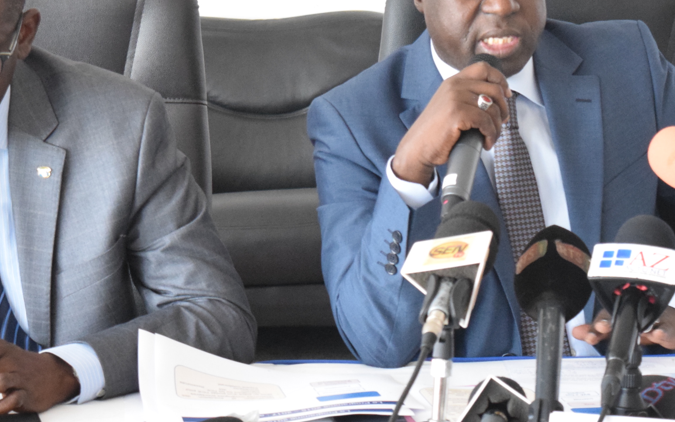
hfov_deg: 14.7
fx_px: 2612
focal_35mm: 142
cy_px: 81
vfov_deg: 9.2
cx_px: 286
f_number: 5.6
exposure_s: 1/60
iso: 3200
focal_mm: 48
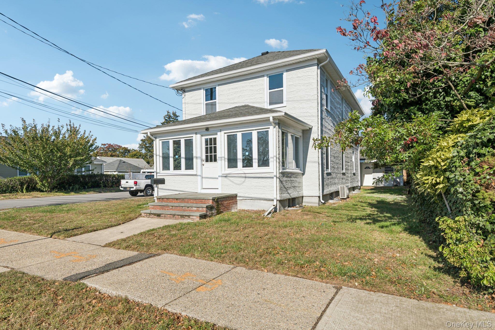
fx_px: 261
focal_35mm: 19
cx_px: 248
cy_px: 165
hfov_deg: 86.9
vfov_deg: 64.5
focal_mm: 19
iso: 125
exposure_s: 1/500
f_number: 8
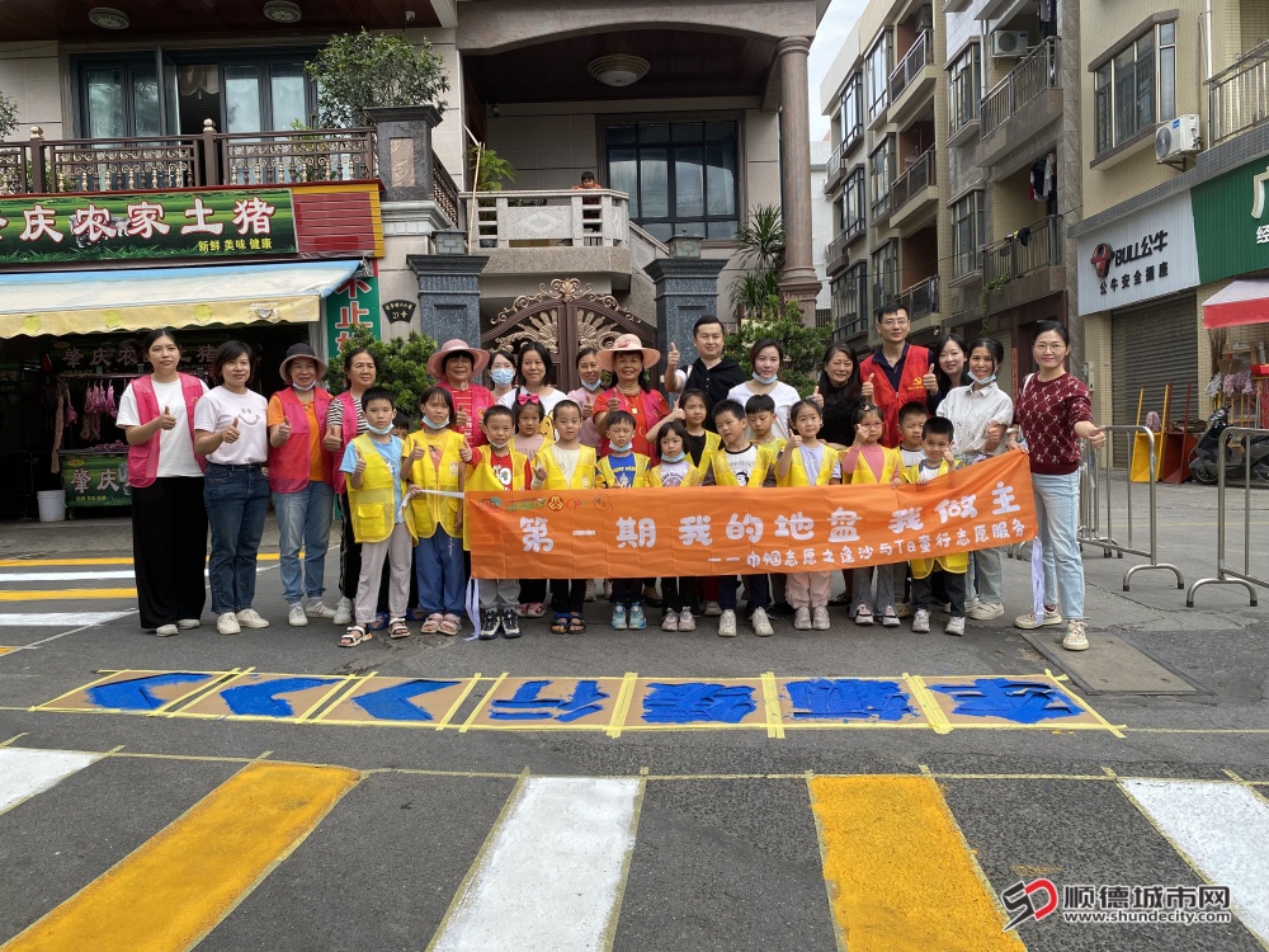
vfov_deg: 53.1
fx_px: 953
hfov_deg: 67.3
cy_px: 476
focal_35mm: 26
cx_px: 634
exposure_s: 1/698
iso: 32
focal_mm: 4.25
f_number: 1.8
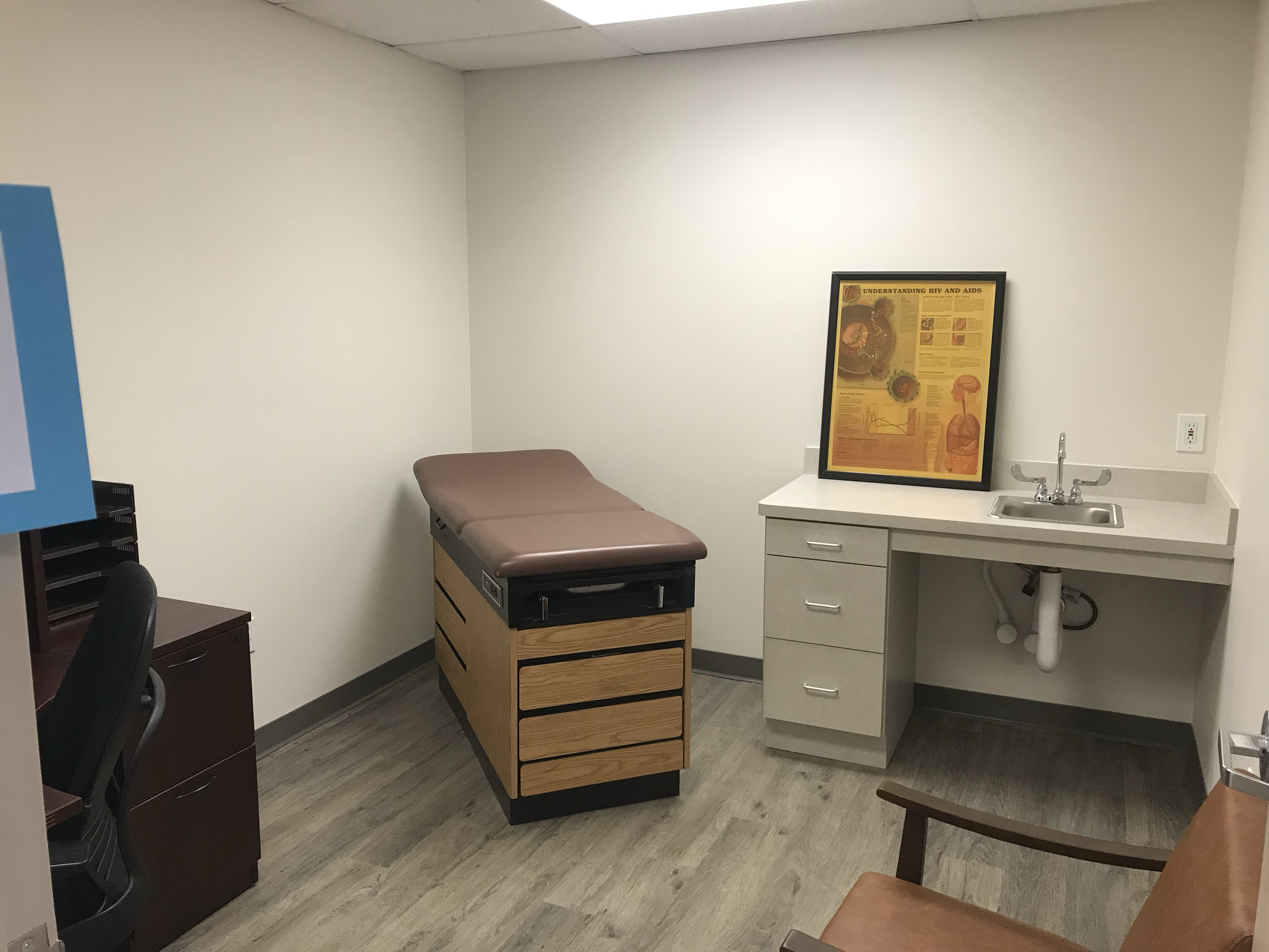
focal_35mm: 28
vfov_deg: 49.7
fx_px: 1026
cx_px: 634
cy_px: 476
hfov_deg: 63.4
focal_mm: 3.99
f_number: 1.8
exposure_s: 1/40
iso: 25
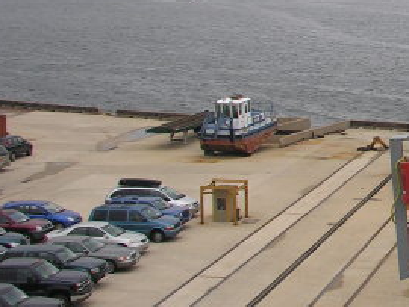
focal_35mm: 114
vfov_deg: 13.0
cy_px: 92
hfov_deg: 15.8
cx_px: 624
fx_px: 1348
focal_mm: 8.9
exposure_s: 1/91.2
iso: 50
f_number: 4.5
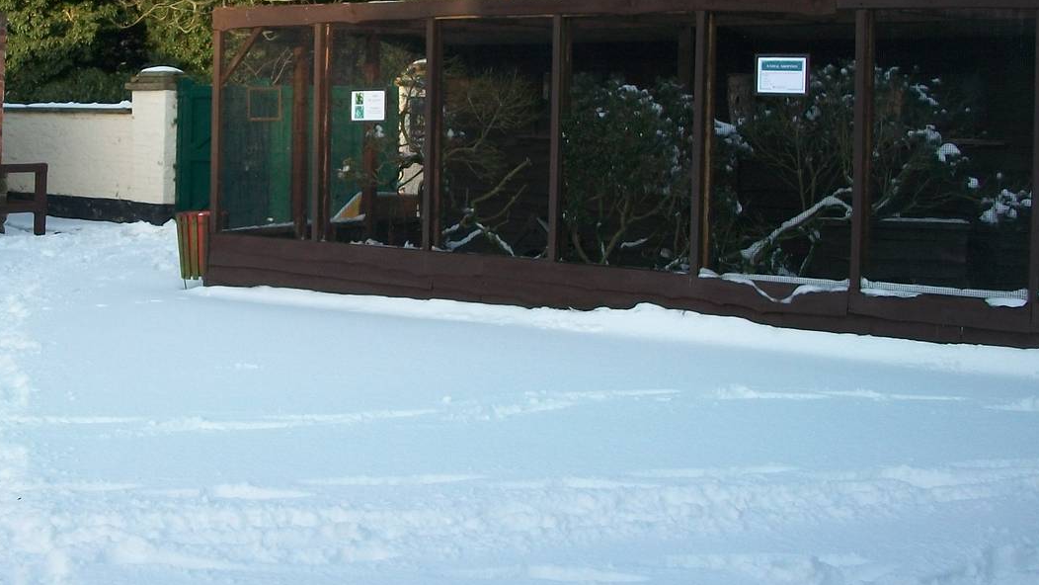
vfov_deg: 22.3
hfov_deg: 38.2
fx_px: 1460
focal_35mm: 53
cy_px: 114
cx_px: 262
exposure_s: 1/250
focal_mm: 5.7
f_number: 2.9
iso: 80
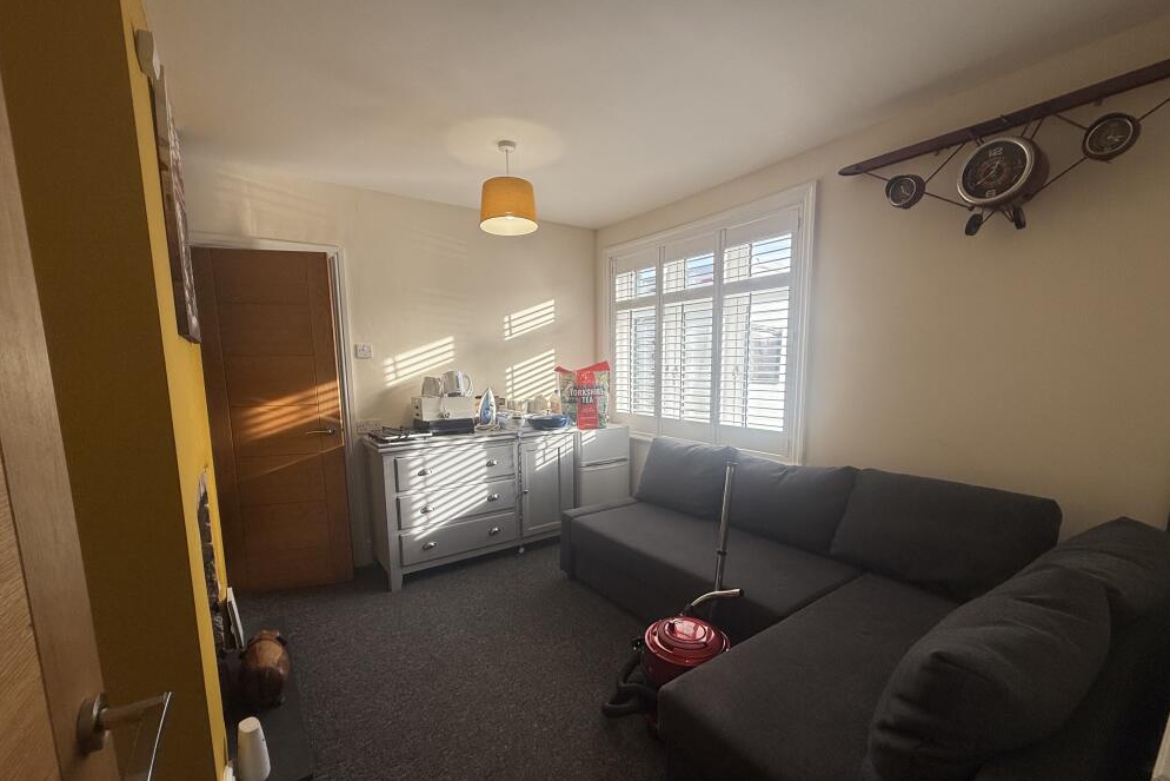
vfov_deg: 77.1
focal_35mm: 15
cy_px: 428
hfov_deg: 100.4
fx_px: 488
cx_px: 580
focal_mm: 2.22
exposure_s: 1/154
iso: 50
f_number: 2.2
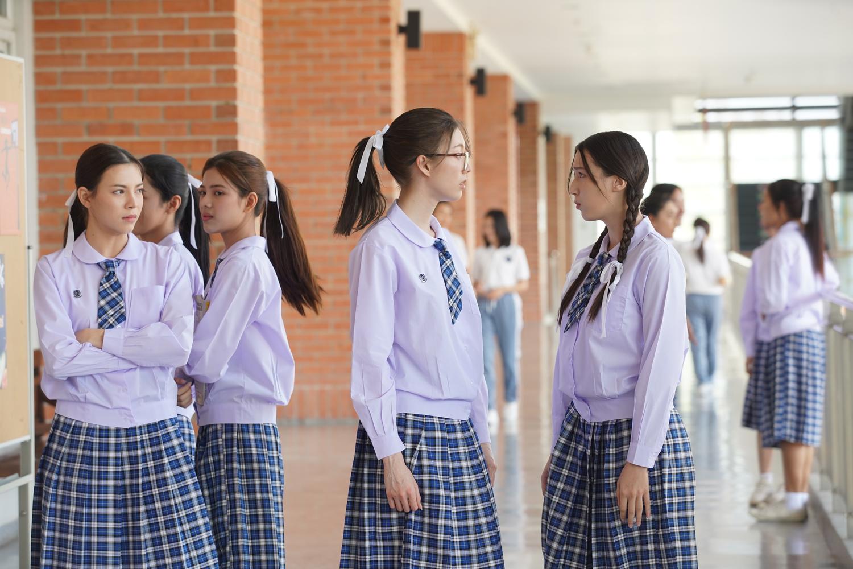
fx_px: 2962
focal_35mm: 125
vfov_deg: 11.0
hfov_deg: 16.4
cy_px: 284
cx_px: 426
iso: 400
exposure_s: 1/160
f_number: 5
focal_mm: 125
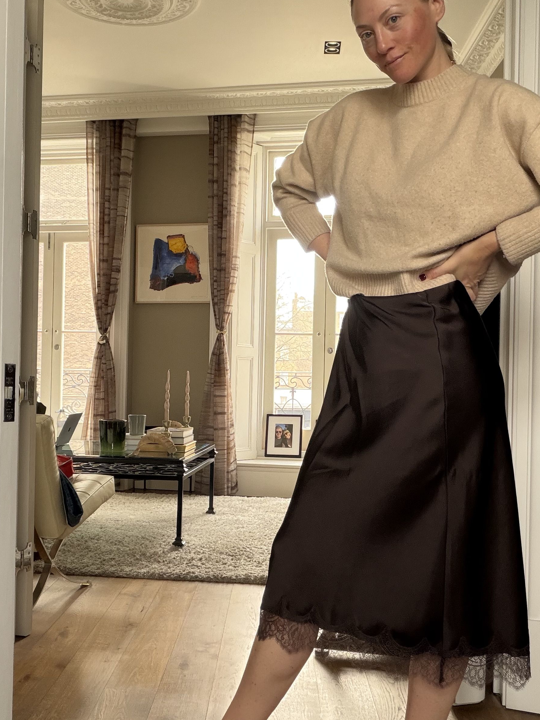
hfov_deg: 36.8
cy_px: 381
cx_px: 257
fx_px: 811
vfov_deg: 47.8
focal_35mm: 39
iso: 160
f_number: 1.9
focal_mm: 2.71
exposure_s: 1/60
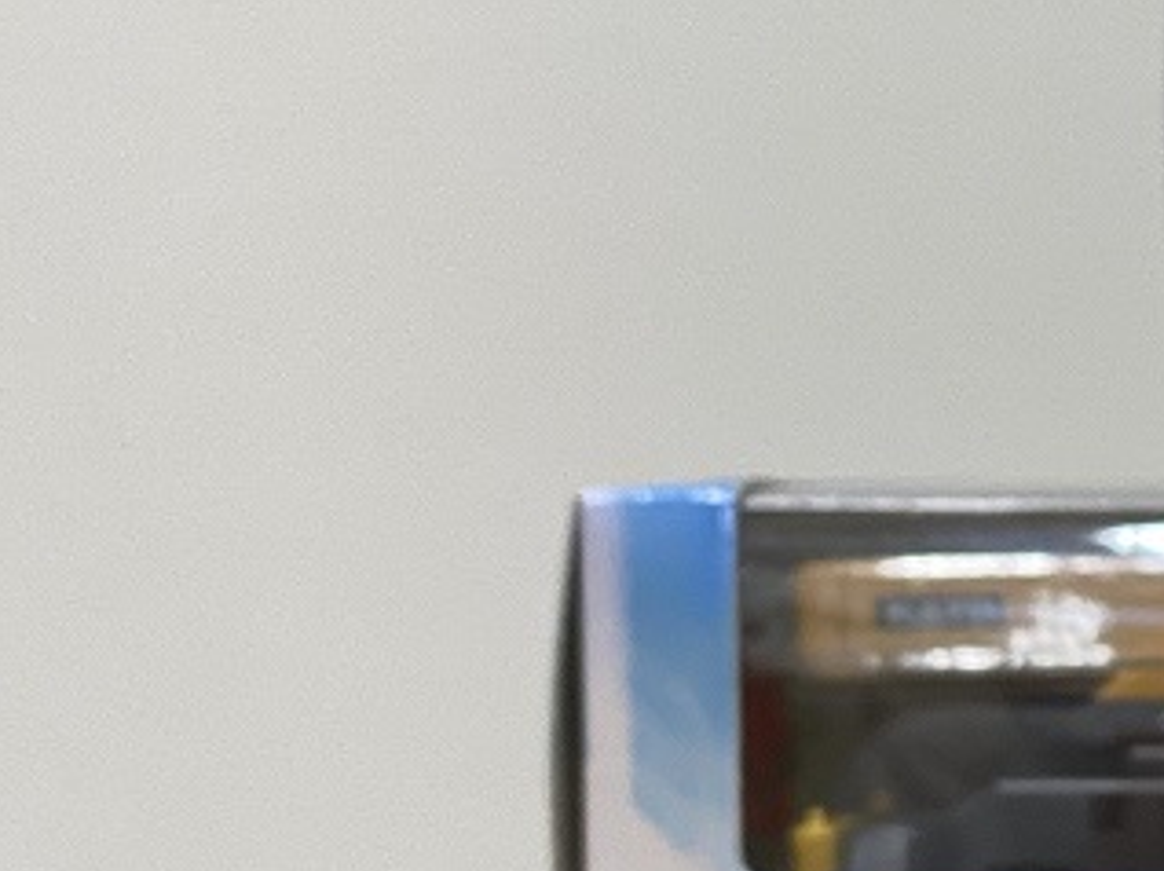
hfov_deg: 11.5
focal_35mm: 165
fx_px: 5544
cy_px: 948
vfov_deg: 8.9
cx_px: 1783
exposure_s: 1/100
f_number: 2
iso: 200
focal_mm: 6
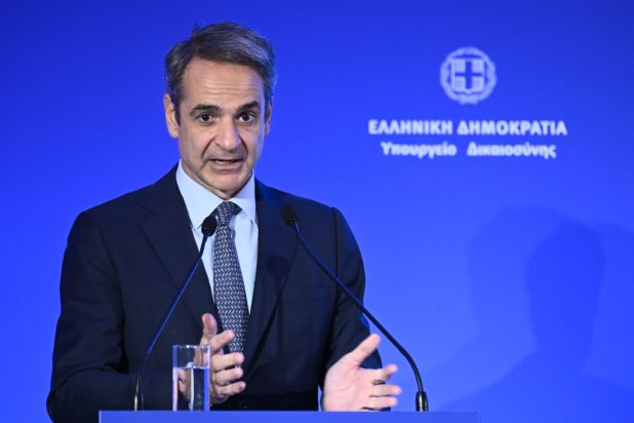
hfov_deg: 4.5
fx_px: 8100
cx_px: 317
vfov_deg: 3.0
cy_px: 212
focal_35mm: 460
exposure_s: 1/160
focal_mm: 460
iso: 3600
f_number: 6
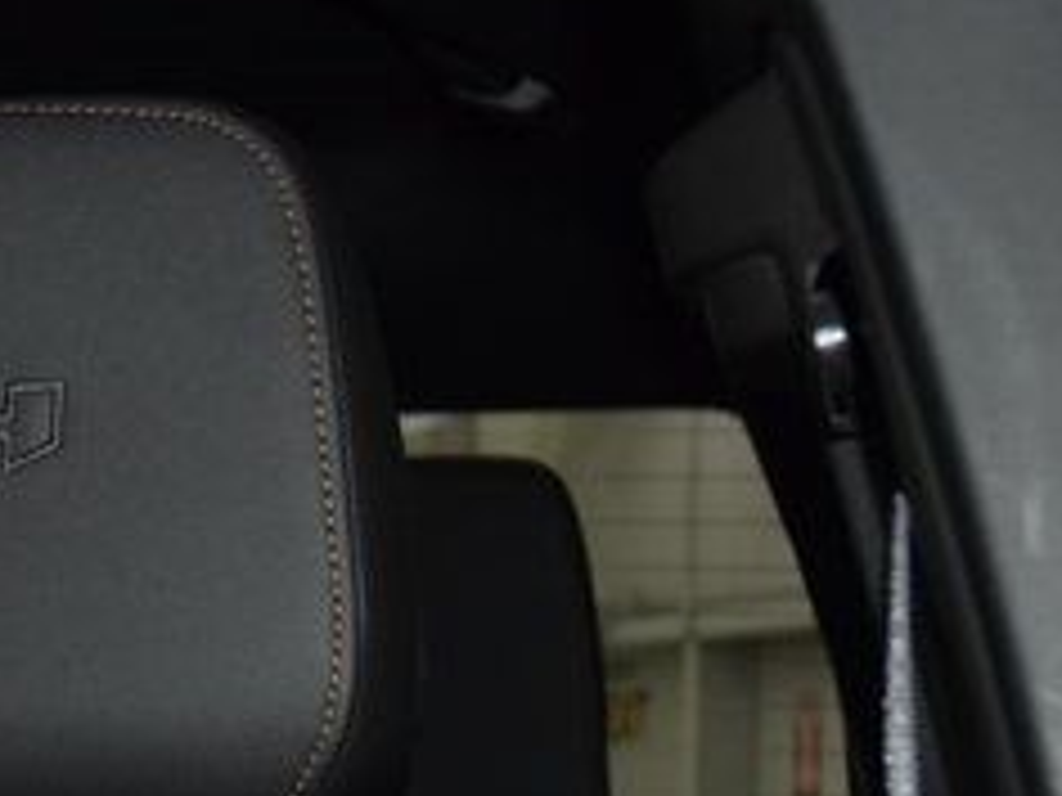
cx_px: -189
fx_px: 2638
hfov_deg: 21.3
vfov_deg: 16.5
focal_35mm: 86
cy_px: 920
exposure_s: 1/125
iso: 1600
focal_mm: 22
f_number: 3.5
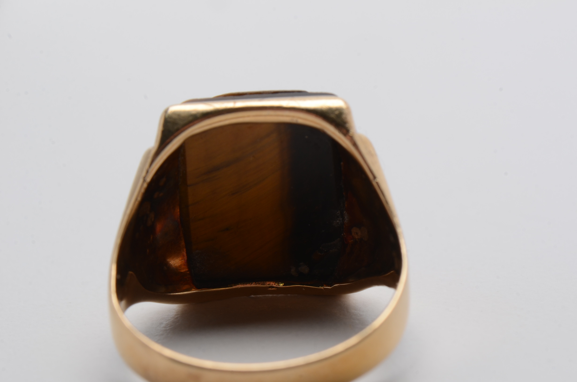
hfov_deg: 16.1
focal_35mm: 128
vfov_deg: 10.7
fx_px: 2039
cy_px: 191
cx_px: 288
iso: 200
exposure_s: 1/125
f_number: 18
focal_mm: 85
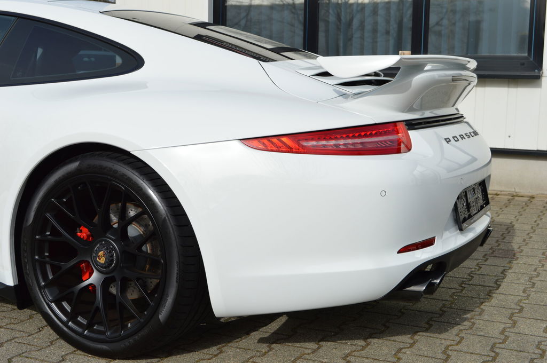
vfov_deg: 26.4
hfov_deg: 38.9
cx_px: 274
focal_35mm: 51
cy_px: 182
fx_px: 774
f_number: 9
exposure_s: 1/320
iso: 100
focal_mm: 34
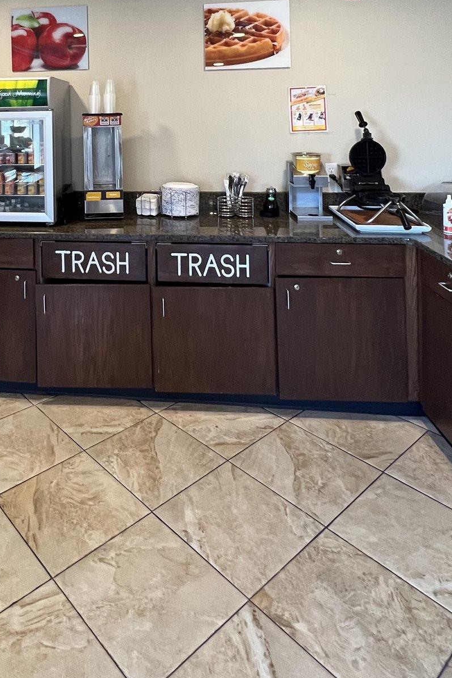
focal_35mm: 26
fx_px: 489
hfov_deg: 46.9
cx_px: 91
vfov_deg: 62.0
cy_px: 111
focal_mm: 1.57
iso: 250
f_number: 1.8
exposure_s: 1/60
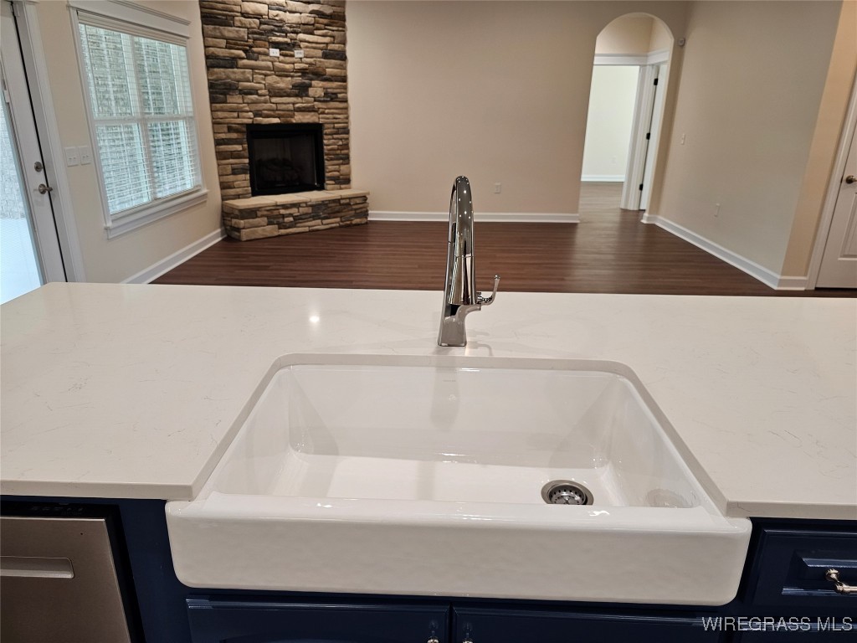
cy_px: 322
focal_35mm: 23
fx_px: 569
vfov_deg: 58.9
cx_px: 428
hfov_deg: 73.9
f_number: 1.7
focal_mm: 6.3
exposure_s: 1/120
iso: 125
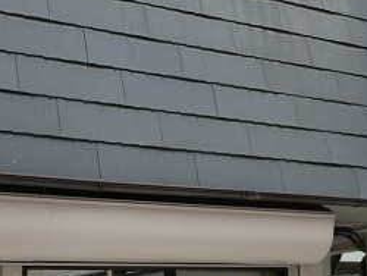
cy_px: 261
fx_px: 785
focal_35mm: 74
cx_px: 181
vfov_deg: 19.5
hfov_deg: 26.3
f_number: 2.8
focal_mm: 4.7
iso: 50
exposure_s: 1/100
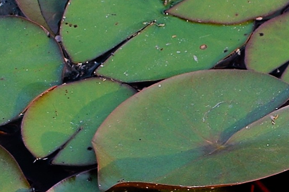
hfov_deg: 3.8
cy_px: 87
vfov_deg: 2.6
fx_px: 4259
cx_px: 603
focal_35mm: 531
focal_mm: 80
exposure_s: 1/80
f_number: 8
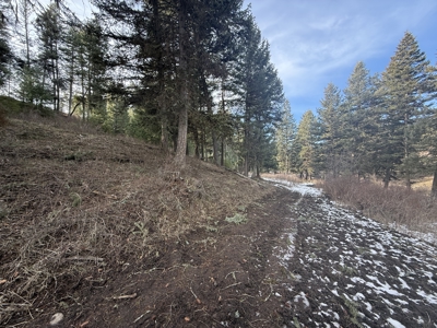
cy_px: 164
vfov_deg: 85.7
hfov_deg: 102.1
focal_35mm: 14
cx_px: 218
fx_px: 177
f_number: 2.2
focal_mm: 2.22
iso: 64
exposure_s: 1/150
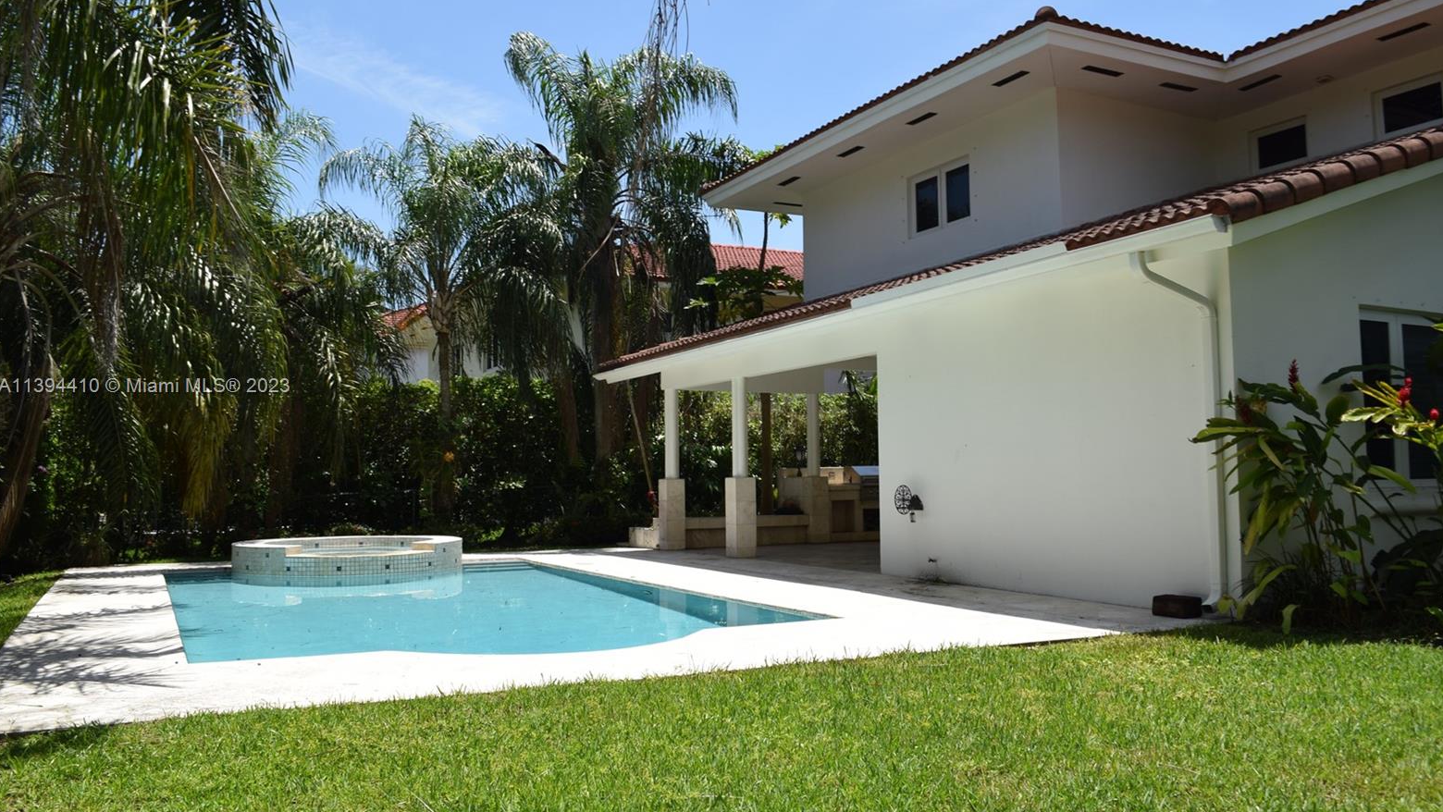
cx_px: 734
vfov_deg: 40.2
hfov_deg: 66.1
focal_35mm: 29
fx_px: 1110
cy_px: 388
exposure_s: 1/200
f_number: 9
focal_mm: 18
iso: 100
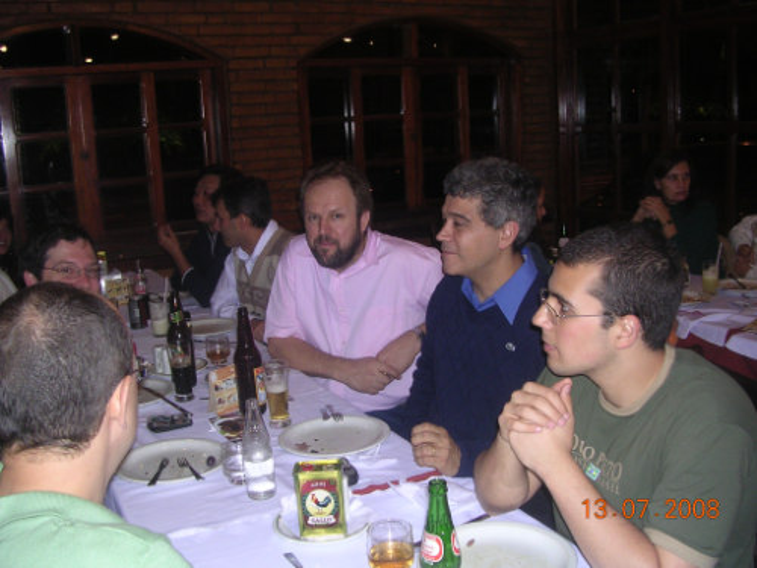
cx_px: 378
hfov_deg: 49.0
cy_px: 284
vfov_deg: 37.7
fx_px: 831
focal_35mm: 38
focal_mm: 5.8
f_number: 2.8
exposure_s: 1/60.1
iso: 174
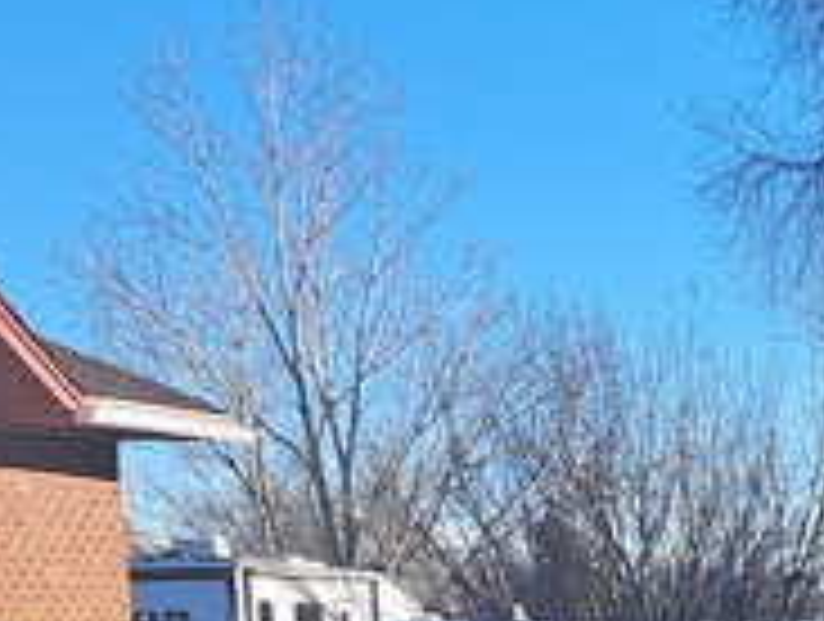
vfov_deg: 10.6
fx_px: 3196
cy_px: 1030
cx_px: 1414
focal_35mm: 134
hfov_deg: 13.4
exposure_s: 1/796
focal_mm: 5.23
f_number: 1.8
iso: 50
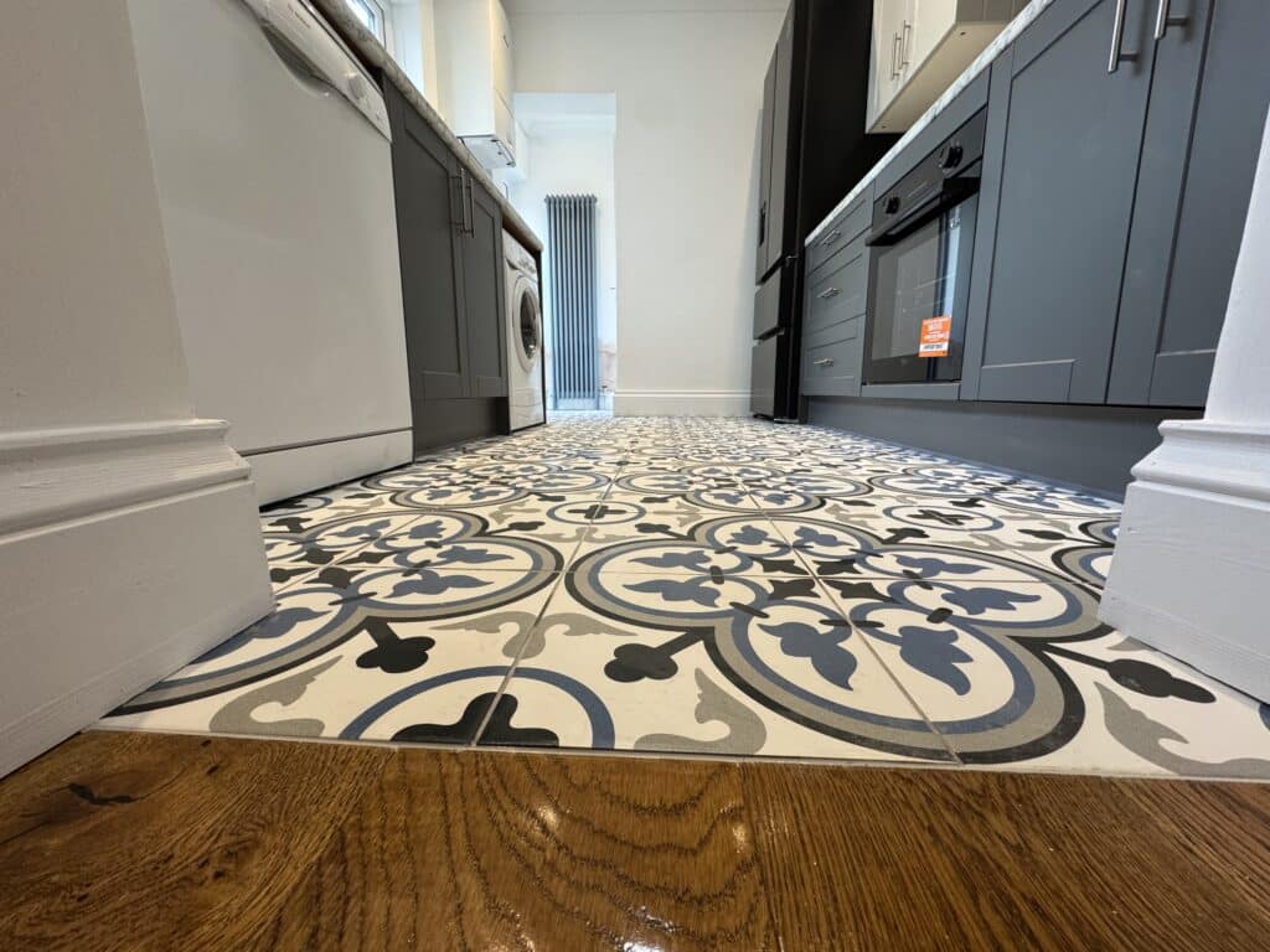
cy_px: 476
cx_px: 635
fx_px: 514
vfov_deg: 85.7
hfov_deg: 102.1
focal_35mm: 14
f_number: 2.2
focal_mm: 2.22
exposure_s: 1/100
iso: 160
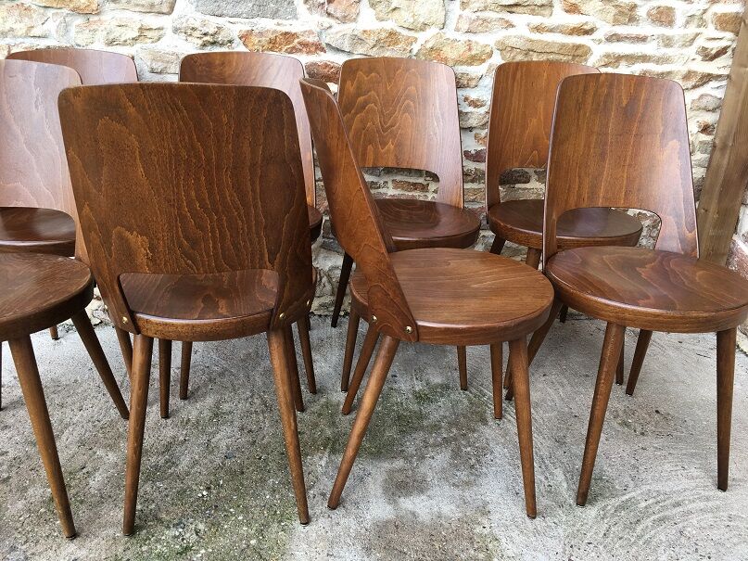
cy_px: 280
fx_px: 627
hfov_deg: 61.7
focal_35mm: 29
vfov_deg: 48.2
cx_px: 374
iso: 25
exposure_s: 1/130
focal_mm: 4.15
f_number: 2.2
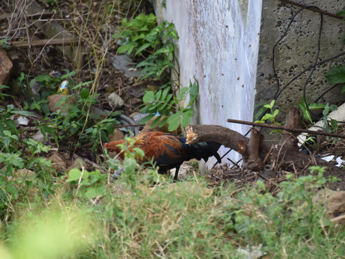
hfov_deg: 5.7
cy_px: 123
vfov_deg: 4.3
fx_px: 3439
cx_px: 203
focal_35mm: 345
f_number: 5.6
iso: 900
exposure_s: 1/640
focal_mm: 300
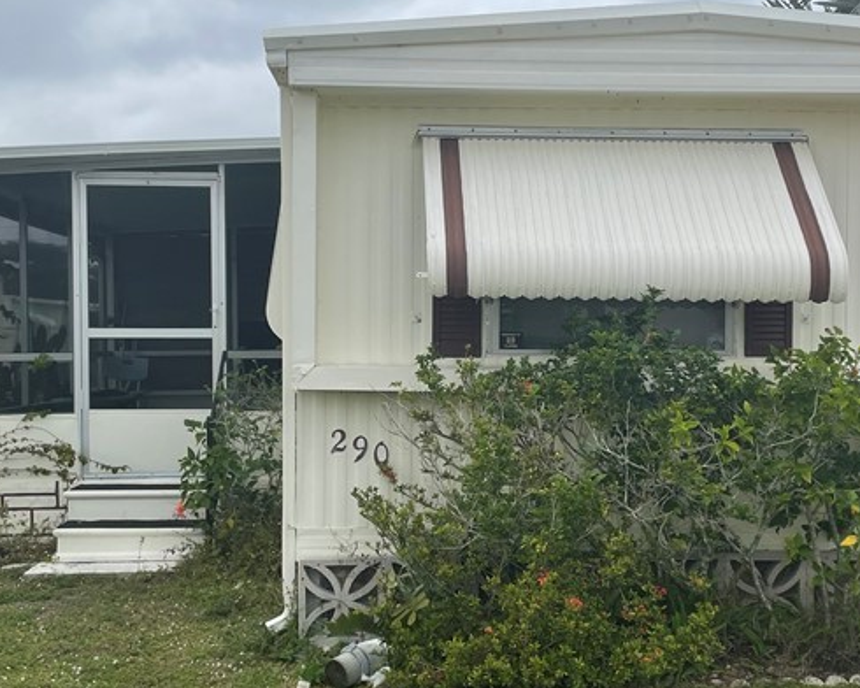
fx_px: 1349
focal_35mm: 53
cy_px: 381
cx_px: 521
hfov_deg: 35.2
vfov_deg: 28.6
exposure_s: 1/2506
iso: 32
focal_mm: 4.2
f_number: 1.6
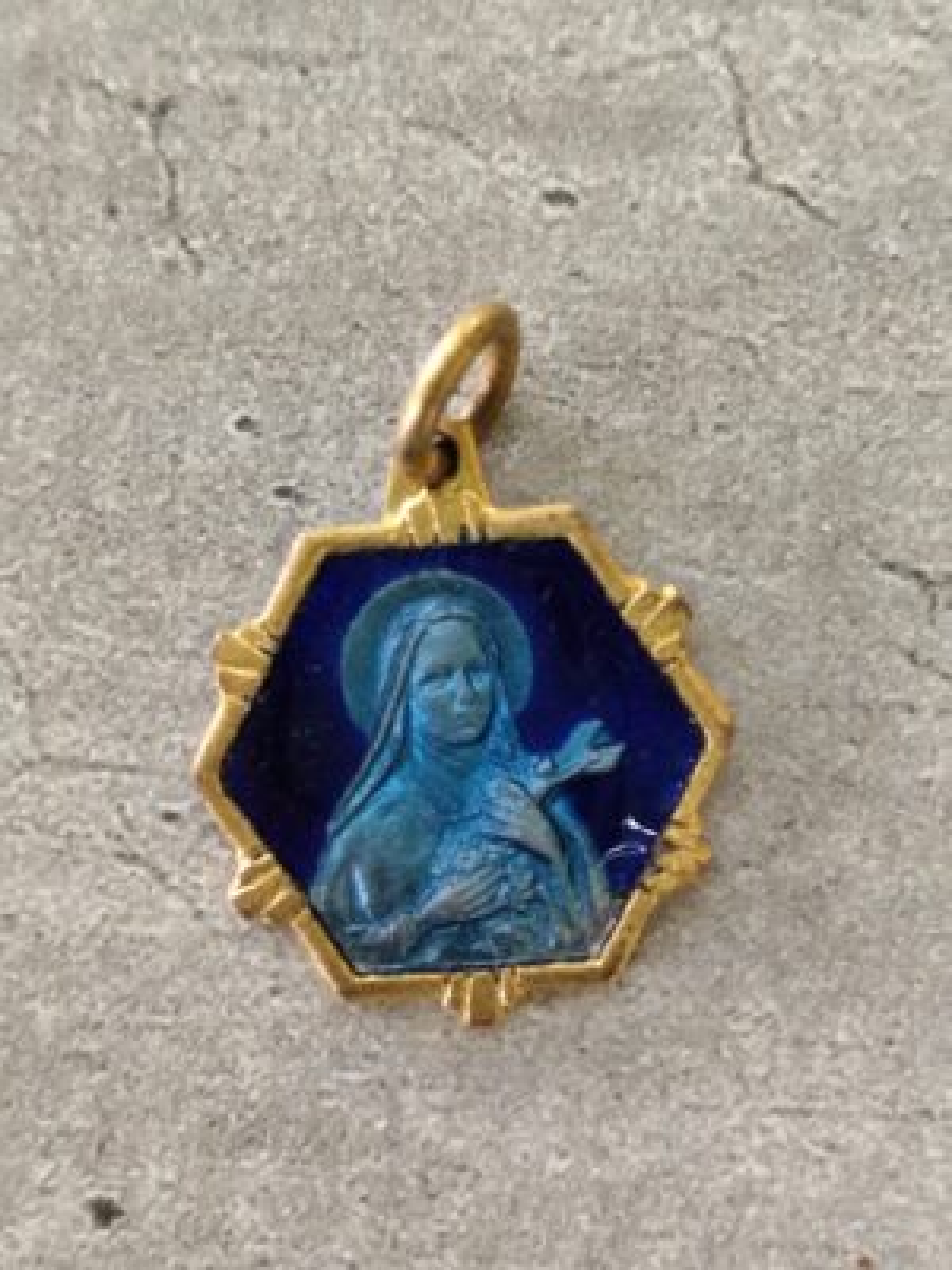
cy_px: 635
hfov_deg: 15.9
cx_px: 476
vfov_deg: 21.1
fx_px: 3410
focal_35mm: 93
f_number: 1.65
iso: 1000
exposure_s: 1/25
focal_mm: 6.19
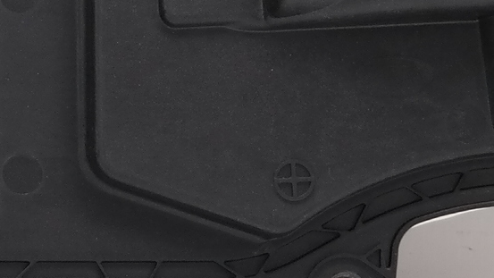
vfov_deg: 4.3
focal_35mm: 280
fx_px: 3668
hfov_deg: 7.6
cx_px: -116
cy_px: -333
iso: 200
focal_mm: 25
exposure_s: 1/100
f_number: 4
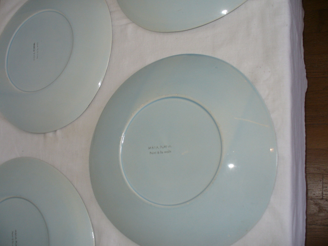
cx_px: 164
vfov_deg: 38.7
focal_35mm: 37
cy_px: 123
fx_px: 351
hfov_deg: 50.1
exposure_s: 1/30
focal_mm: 6.1
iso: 100
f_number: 2.8
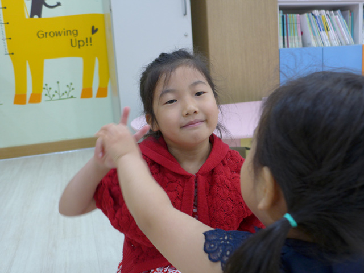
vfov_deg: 40.7
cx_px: 182
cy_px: 136
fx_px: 368
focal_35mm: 35
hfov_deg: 52.6
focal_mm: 6.9
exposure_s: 1/60
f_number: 1.6
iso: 125
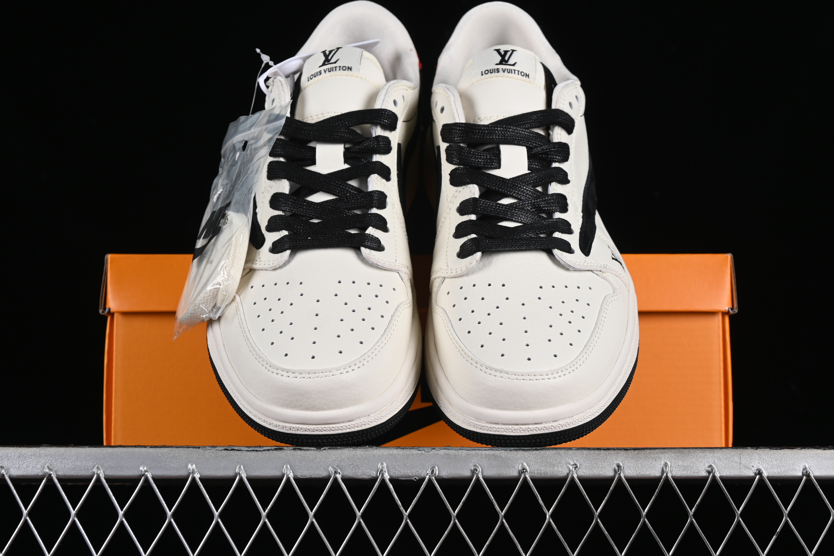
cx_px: 417
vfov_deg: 18.2
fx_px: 1737
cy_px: 278
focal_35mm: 75
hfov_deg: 27.0
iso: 160
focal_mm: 50
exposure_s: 1/80
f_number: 8
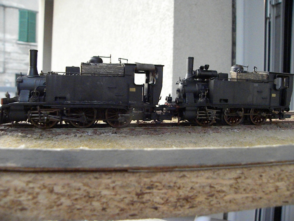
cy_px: 110
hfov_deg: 67.3
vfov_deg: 53.1
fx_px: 221
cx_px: 147
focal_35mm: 26
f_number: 2.8
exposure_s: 1/260
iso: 1753
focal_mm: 4.6
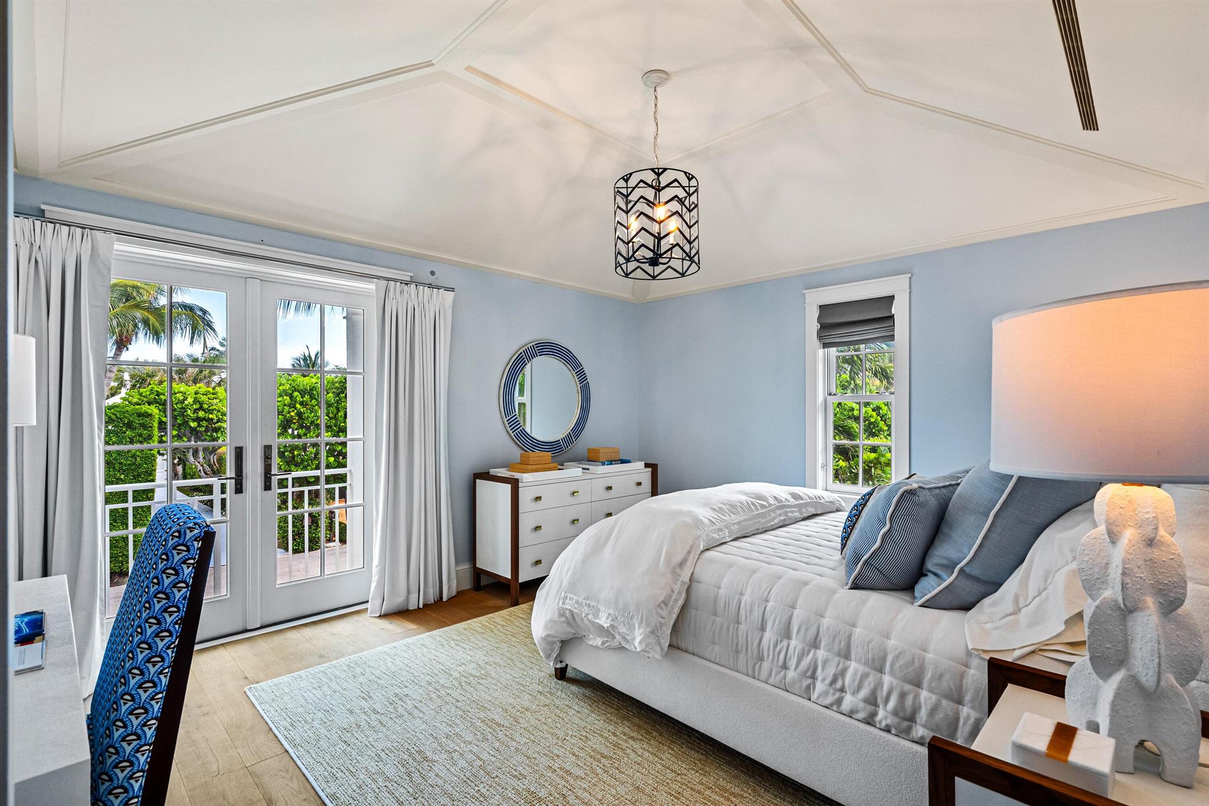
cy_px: 403
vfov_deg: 73.7
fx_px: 537
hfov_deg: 96.7
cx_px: 604
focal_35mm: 16
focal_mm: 16
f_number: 9
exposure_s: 1/3
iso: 500
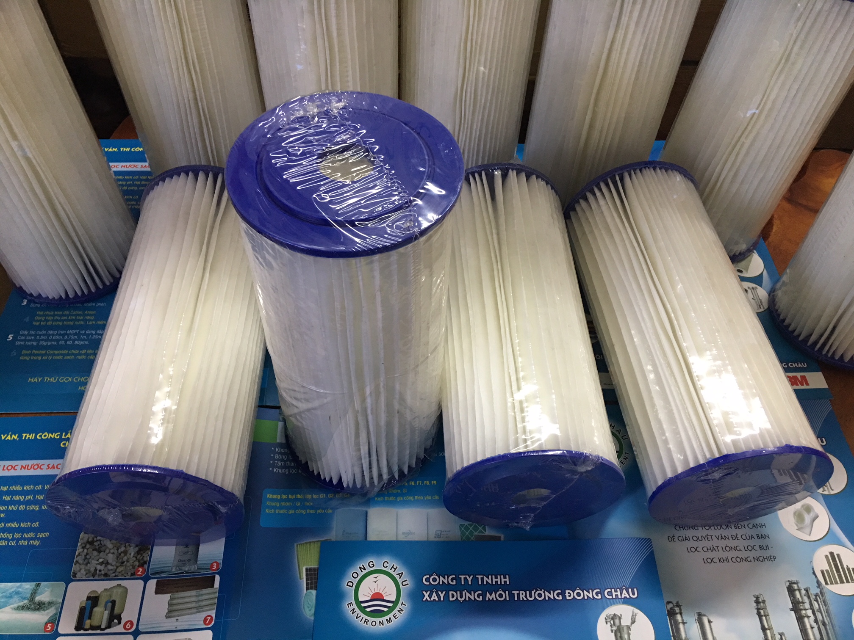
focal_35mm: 29
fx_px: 715
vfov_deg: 48.2
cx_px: 427
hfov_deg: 61.7
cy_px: 320
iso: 80
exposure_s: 1/17
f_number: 2.2
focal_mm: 4.15
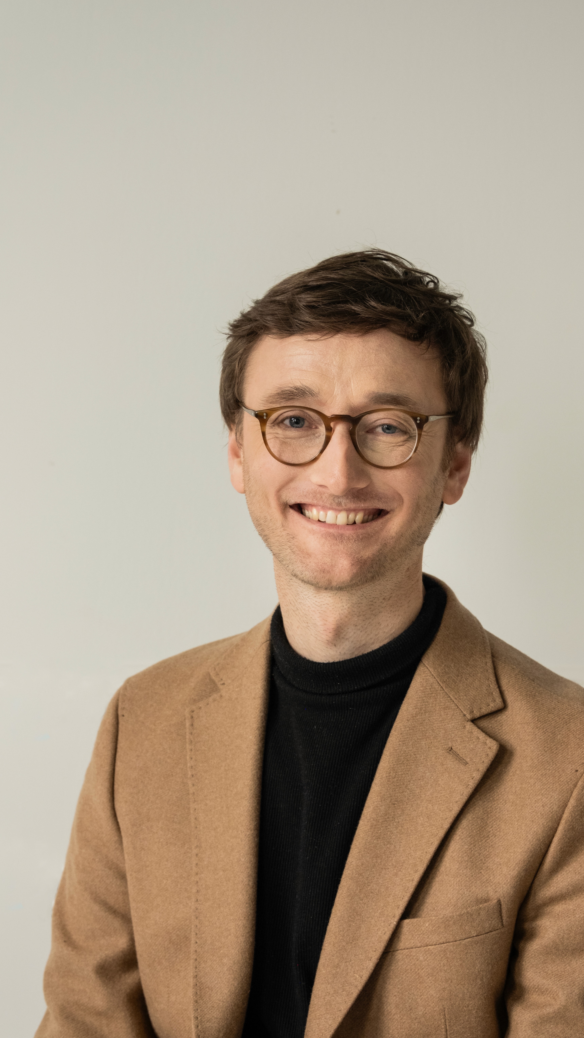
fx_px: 2478
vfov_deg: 23.7
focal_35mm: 90
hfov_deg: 13.4
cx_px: 340
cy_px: 529
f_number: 5
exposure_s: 1/100
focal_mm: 56
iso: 800
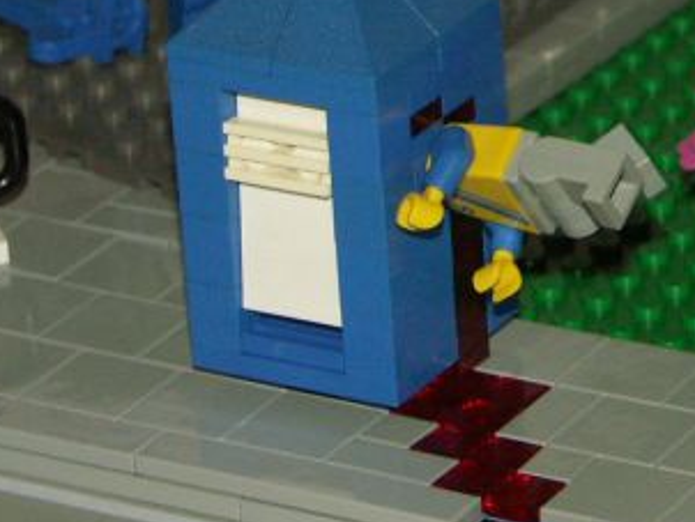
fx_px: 5244
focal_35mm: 261
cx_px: 941
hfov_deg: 7.5
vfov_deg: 5.7
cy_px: -48
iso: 200
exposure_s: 1/80
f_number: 3.2
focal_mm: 19.84
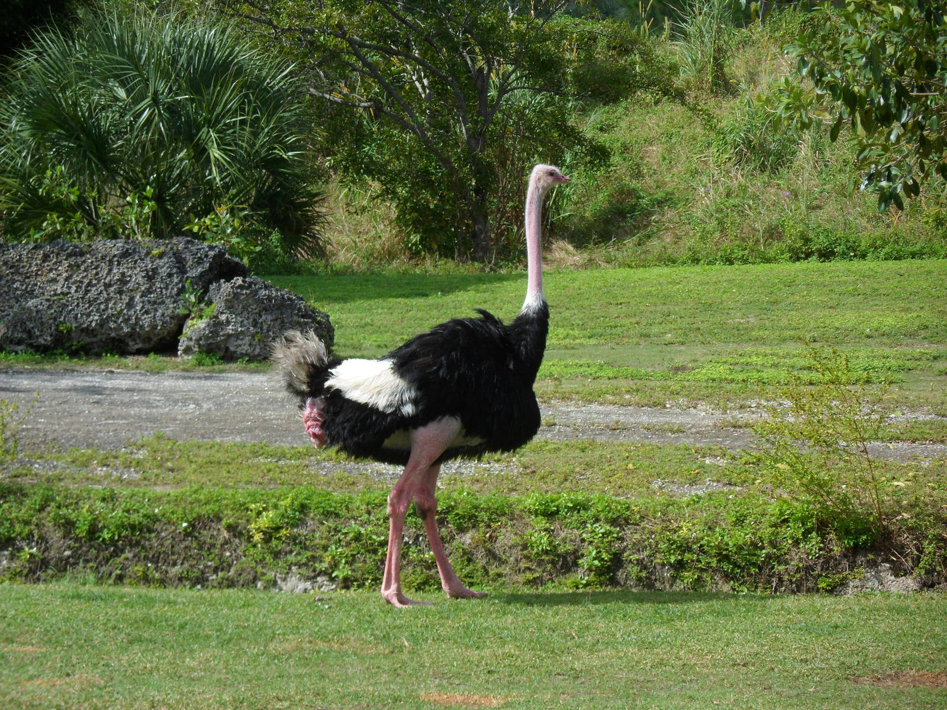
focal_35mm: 201
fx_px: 5499
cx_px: 474
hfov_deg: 9.8
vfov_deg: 7.4
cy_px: 355
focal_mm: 36.2
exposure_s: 1/500
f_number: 5.6
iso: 80
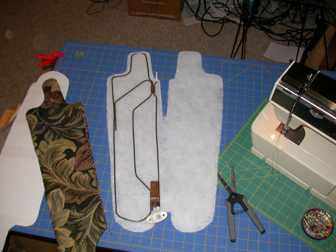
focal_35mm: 38
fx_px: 369
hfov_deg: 49.0
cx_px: 168
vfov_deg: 37.7
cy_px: 126
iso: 100
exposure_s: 1/60
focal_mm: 7.85
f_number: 2.6
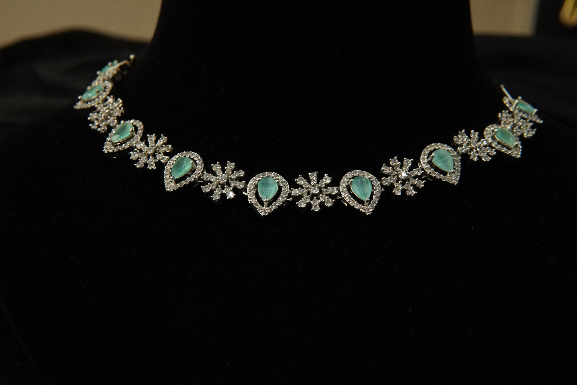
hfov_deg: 42.7
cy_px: 190
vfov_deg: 29.3
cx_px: 292
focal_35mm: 46
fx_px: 737
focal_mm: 30
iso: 2000
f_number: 8
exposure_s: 1/80
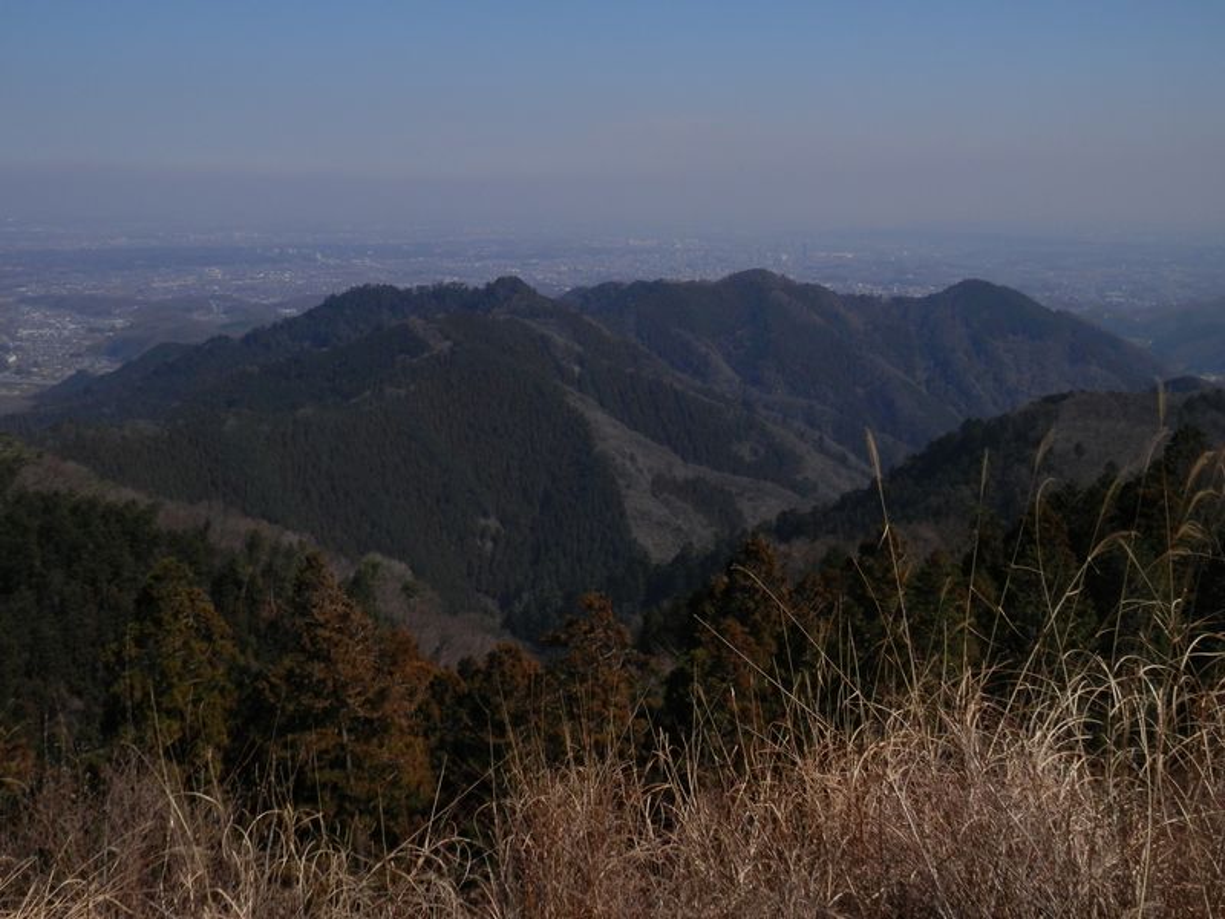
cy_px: 460
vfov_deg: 38.7
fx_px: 1309
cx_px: 612
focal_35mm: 37
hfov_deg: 50.1
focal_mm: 6.6
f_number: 10.1
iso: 80
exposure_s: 1/250
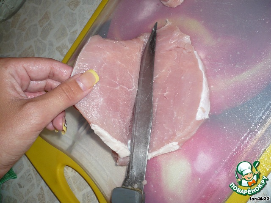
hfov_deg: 52.6
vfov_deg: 40.7
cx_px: 136
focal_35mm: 35
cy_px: 102
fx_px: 274
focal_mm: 5.8
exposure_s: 1/30
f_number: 2.8
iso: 100
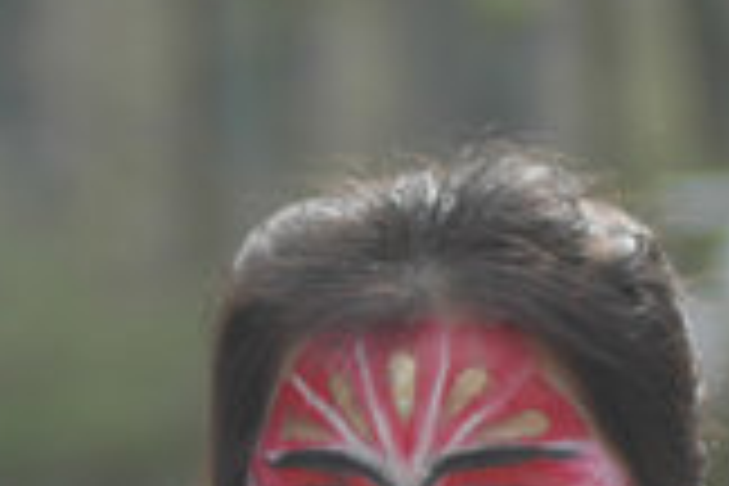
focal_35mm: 444
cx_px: -144
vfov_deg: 3.1
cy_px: 691
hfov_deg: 4.6
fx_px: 8990
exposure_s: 1/1000
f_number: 2.8
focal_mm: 80
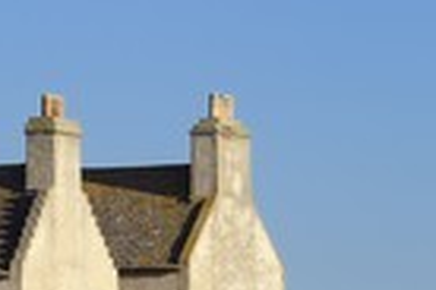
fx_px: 7387
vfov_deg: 2.3
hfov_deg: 3.4
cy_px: 303
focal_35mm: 610
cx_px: 95
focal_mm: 200
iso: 400
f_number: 14
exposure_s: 1/250
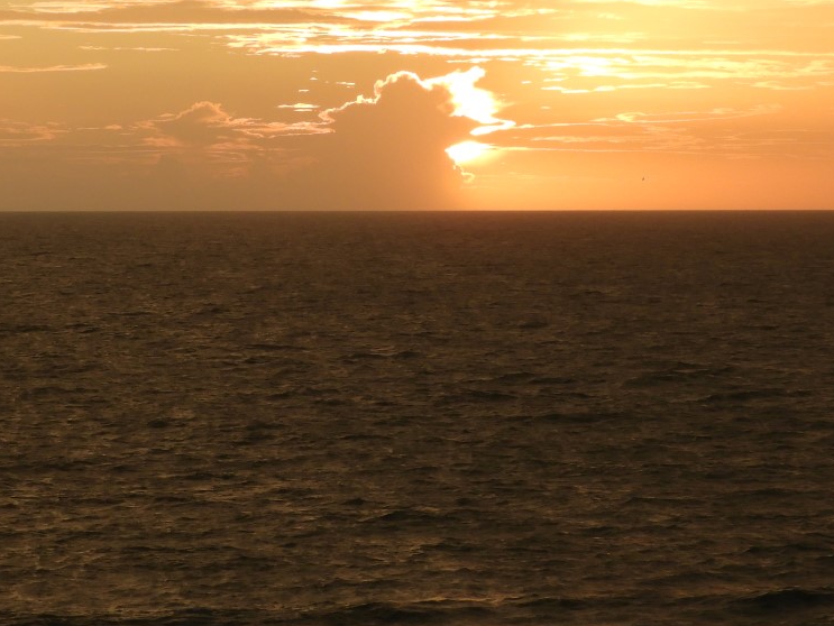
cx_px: 337
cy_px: 166
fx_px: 4435
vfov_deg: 8.1
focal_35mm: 184
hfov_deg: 10.7
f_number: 4.8
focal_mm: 17
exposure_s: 1/200
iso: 100
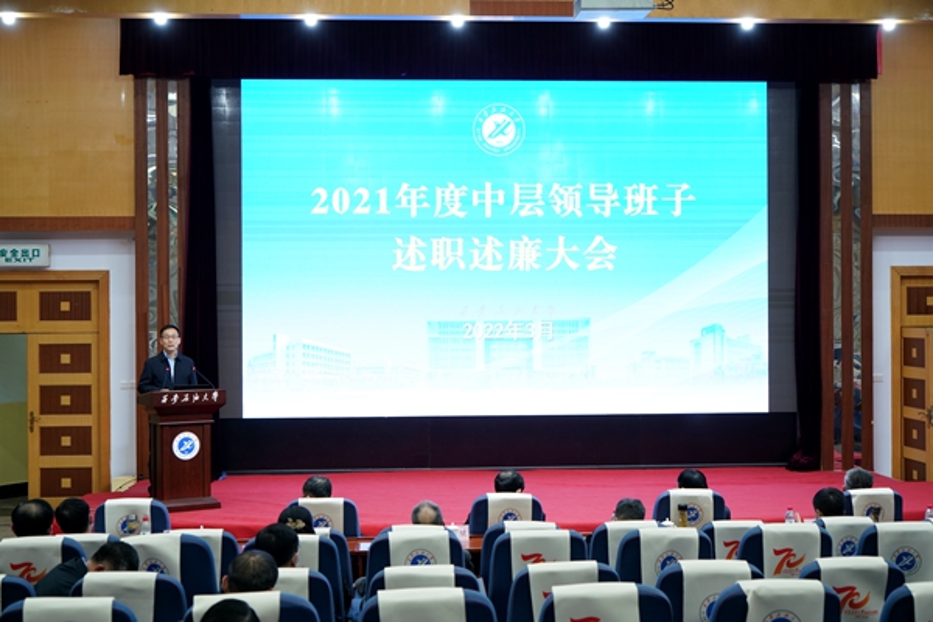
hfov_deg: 42.7
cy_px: 311
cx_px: 466
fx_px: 1192
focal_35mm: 46
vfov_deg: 29.2
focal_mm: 46
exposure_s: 1/60
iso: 1000
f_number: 4.5
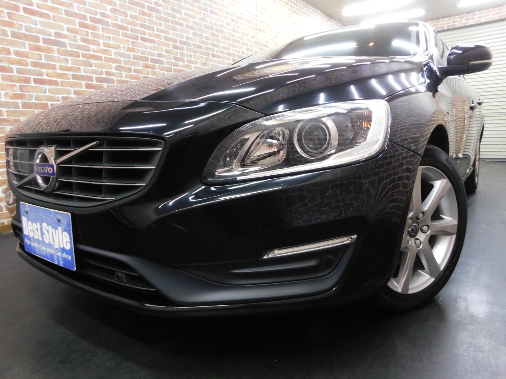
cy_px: 190
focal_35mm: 23
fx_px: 336
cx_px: 253
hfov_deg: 73.9
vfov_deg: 58.9
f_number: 3
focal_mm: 4
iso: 400
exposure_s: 1/20
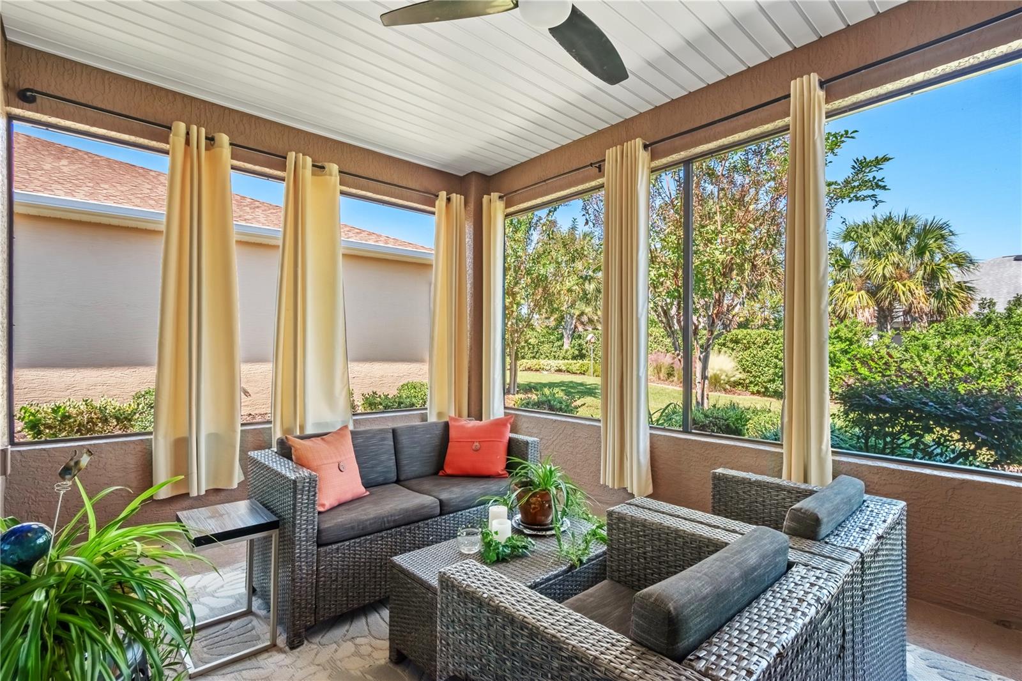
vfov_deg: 77.3
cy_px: 340
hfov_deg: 100.4
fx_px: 426
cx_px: 511
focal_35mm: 15
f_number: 9
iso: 250
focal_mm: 10
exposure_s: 1/13
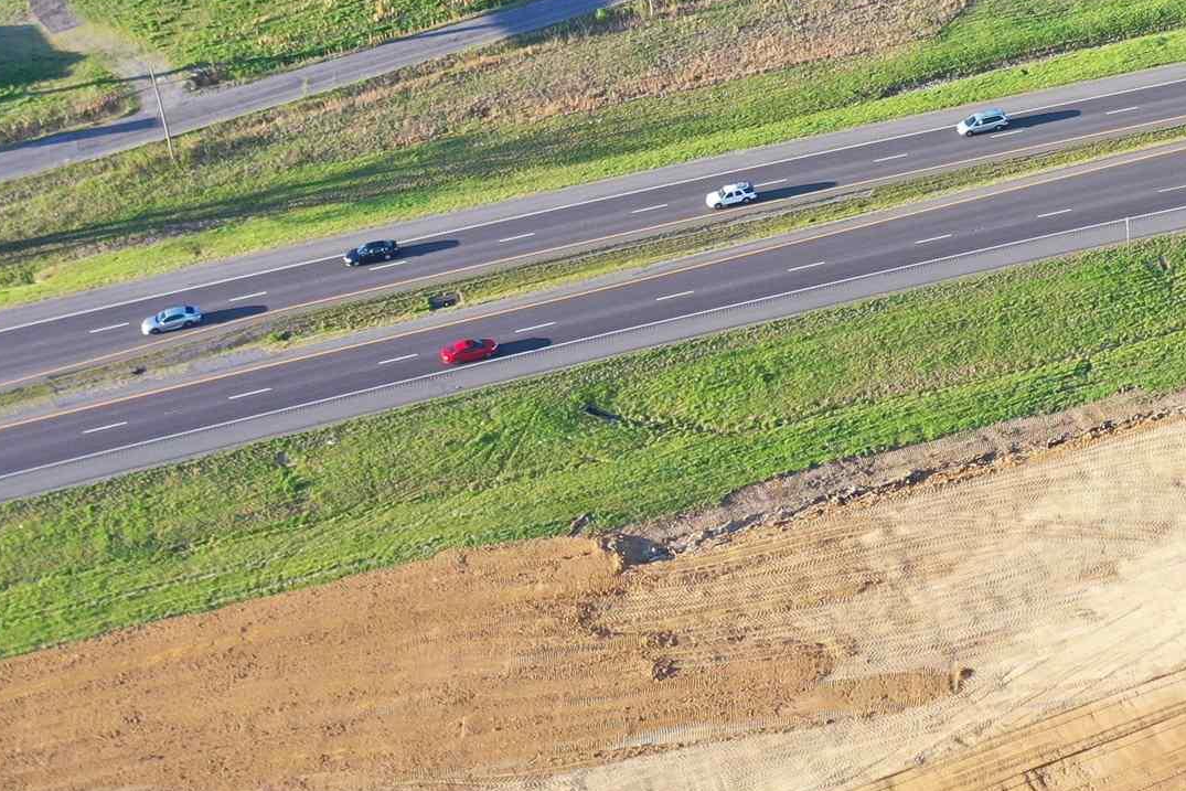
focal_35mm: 80
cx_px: 1382
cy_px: -26
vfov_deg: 16.7
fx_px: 2636
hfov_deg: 23.4
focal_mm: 10.26
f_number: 4.5
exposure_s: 1/160
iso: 100
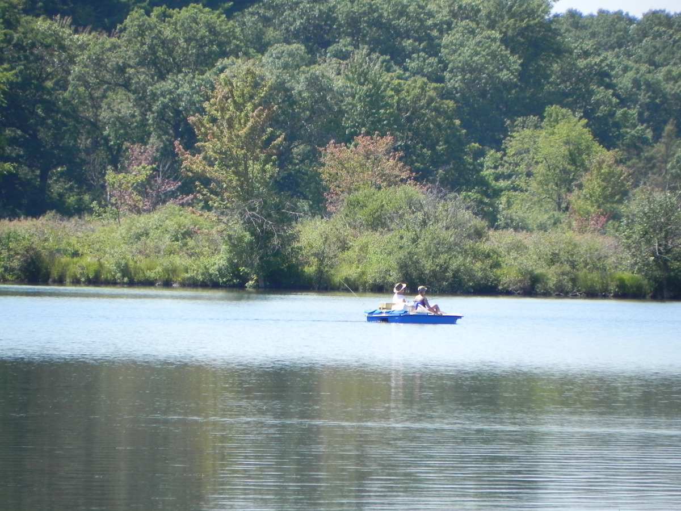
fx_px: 13338
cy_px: 256
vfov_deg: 2.2
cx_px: 340
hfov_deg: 2.9
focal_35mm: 678
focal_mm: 120
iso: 160
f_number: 5.6
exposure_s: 1/340
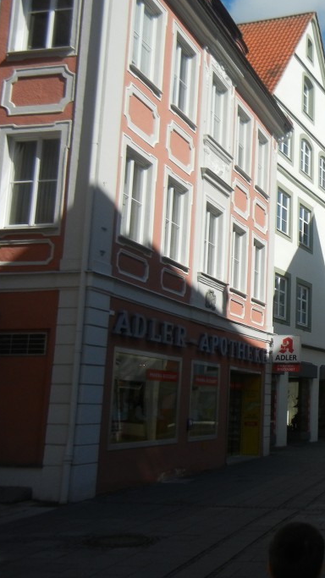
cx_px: 394
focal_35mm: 49
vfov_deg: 42.1
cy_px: 260
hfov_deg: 22.4
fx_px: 751
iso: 160
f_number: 7
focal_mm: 5.4
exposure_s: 1/593
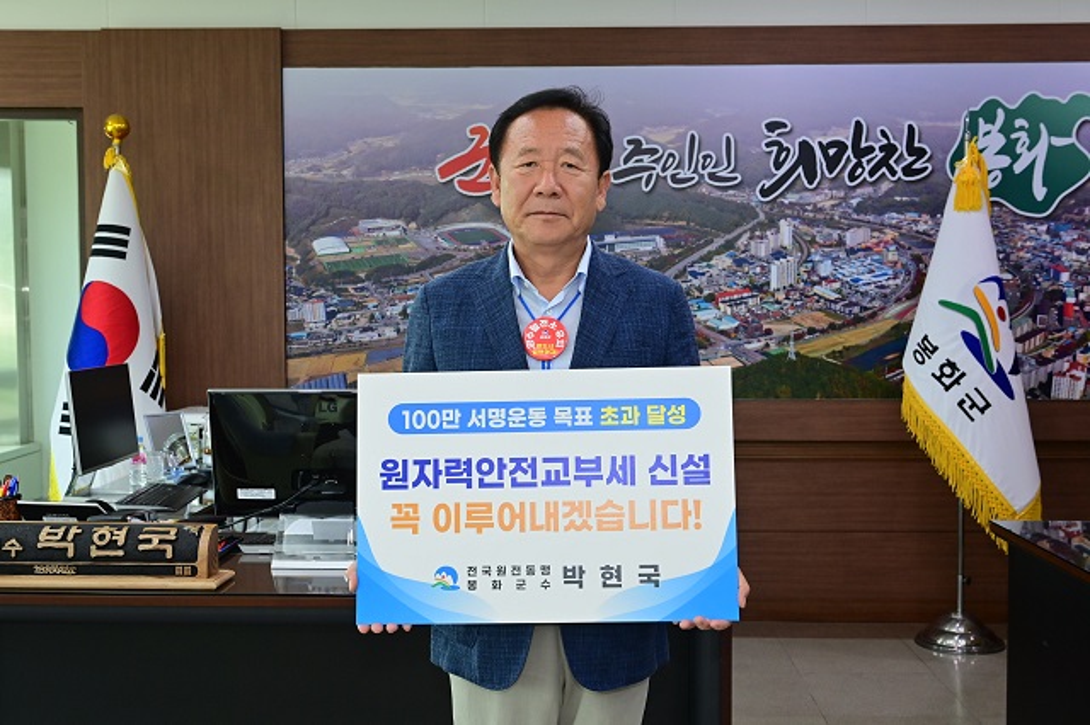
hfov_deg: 46.4
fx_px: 1271
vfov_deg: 31.9
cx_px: 545
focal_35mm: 42
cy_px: 362
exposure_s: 1/160
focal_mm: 42
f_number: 5.6
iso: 2500
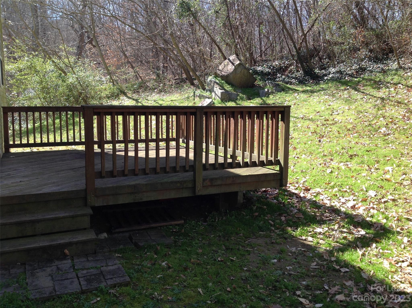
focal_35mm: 35
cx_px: 206
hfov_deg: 52.7
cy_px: 154
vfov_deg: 40.6
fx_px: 416
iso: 50
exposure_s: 1/373
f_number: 2.4
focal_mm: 4.28
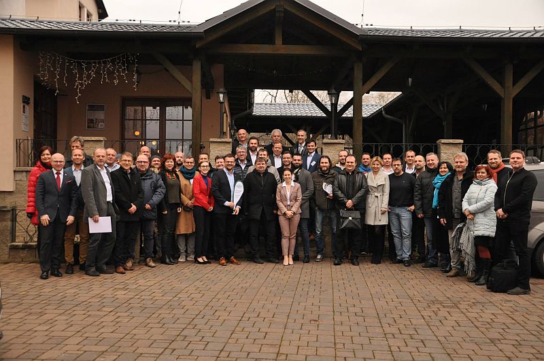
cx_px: 272
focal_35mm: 36
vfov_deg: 36.8
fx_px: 543
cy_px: 180
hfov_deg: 53.2
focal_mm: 24
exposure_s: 1/1250
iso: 1000
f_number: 3.8
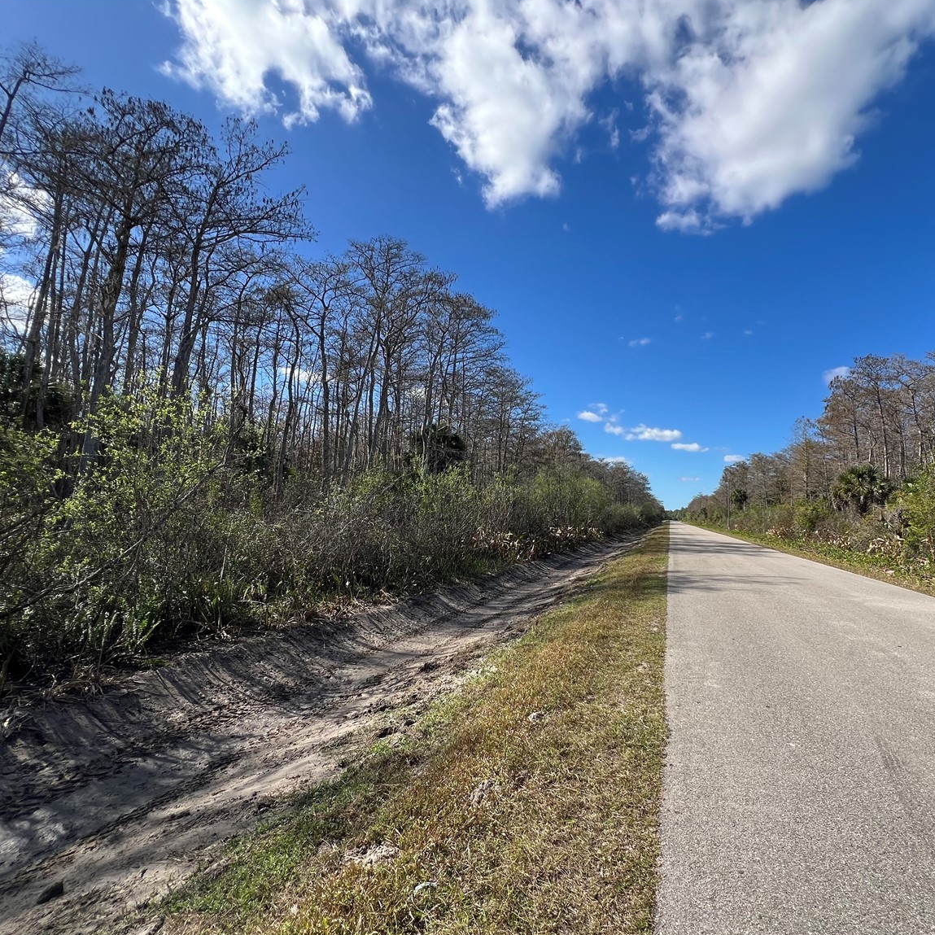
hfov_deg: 86.6
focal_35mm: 16
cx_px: 547
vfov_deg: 87.4
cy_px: 483
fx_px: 489
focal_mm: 1.57
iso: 32
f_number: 1.8
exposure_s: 1/645
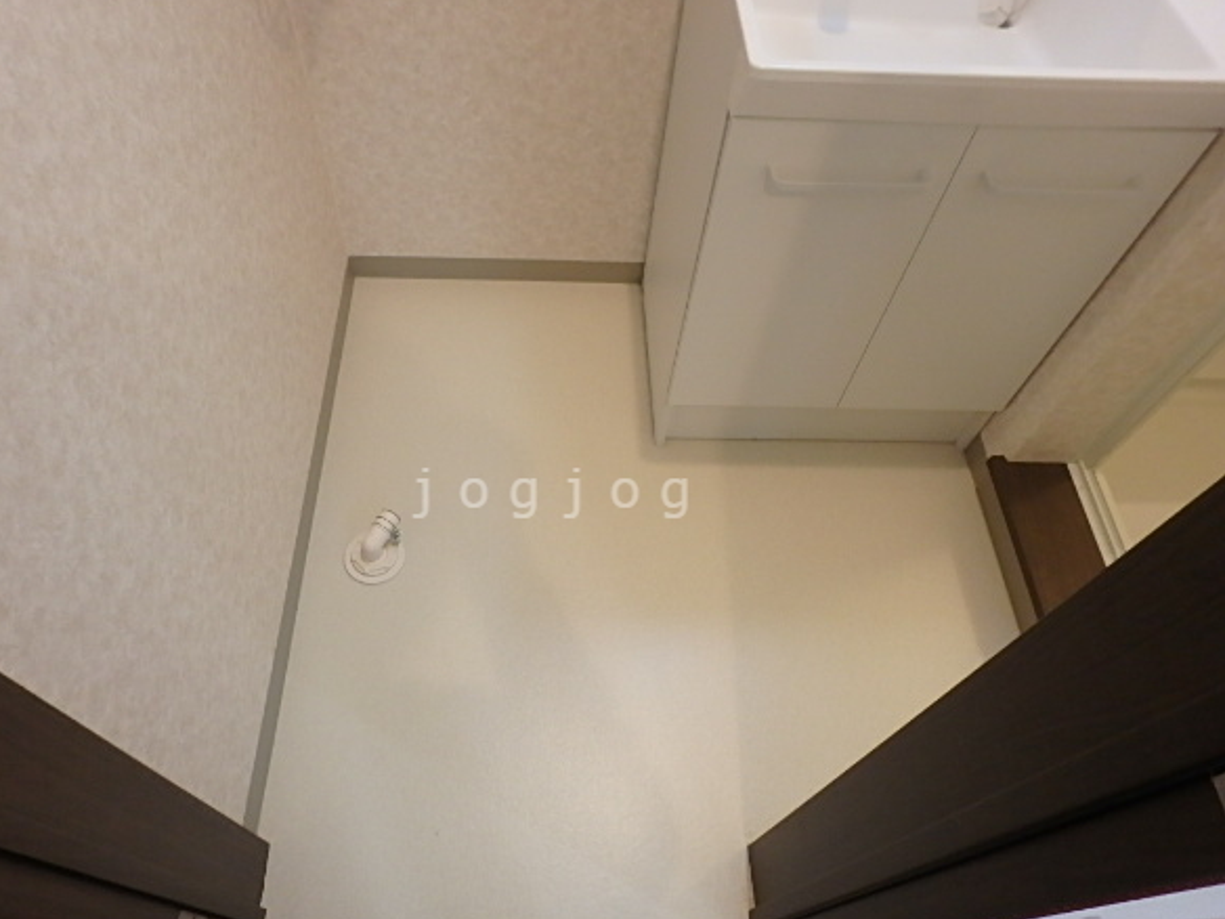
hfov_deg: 73.8
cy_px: 493
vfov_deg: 58.8
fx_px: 814
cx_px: 556
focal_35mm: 23
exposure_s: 1/30
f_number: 3.5
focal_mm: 3.7
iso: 320
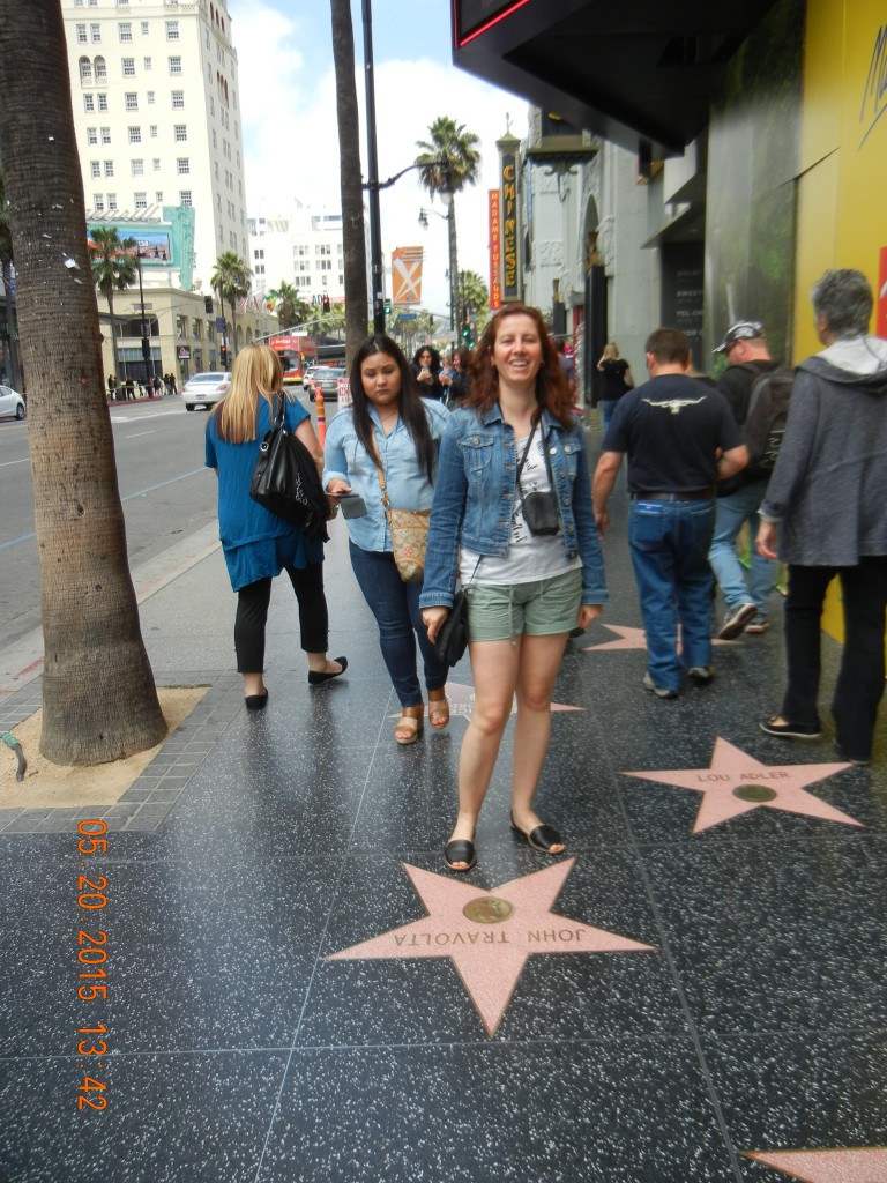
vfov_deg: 60.0
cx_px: 444
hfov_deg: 46.8
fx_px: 1025
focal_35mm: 30
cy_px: 592
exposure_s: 1/695
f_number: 3.5
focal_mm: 5.4
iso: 160
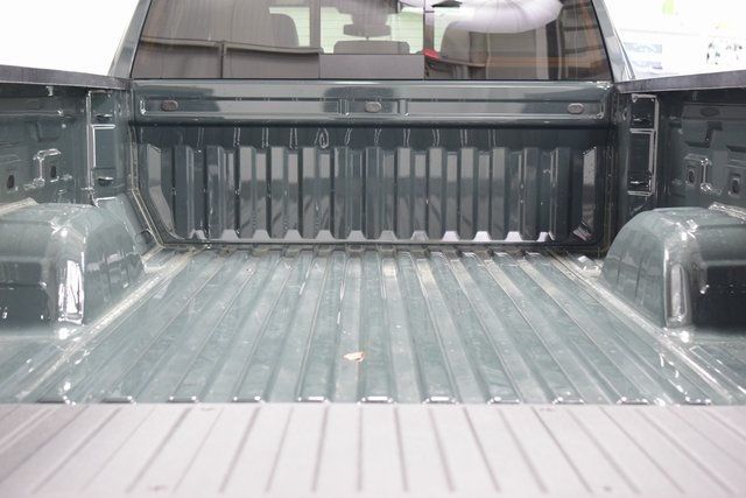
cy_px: 249
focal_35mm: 54
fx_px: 1119
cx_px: 373
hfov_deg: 36.9
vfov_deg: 25.1
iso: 1600
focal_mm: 36
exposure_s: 1/40
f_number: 2.8
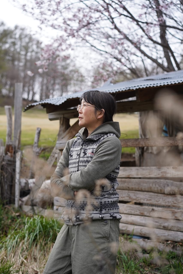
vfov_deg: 36.2
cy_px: 137
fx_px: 419
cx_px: 92
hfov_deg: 24.6
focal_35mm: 55
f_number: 3.2
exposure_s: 1/800
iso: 250
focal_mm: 55
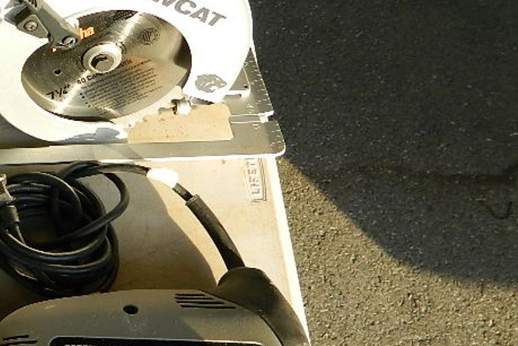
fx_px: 834
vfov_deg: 23.3
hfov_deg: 31.3
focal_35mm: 58
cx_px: -28
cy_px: 218
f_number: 3.1
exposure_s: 1/200
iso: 80
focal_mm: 4.5
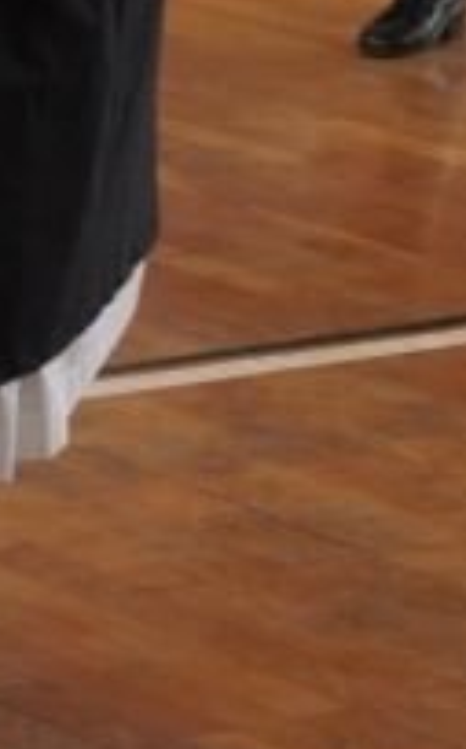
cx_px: -528
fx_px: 5822
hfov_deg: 4.5
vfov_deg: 7.3
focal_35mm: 286
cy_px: -206
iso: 1000
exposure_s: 1/200
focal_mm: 38.5
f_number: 5
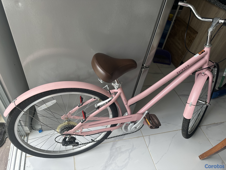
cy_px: 85
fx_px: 157
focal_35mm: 24
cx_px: 113
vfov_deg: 56.8
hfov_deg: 71.6
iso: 80
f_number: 1.78
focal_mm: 6.86
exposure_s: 1/412
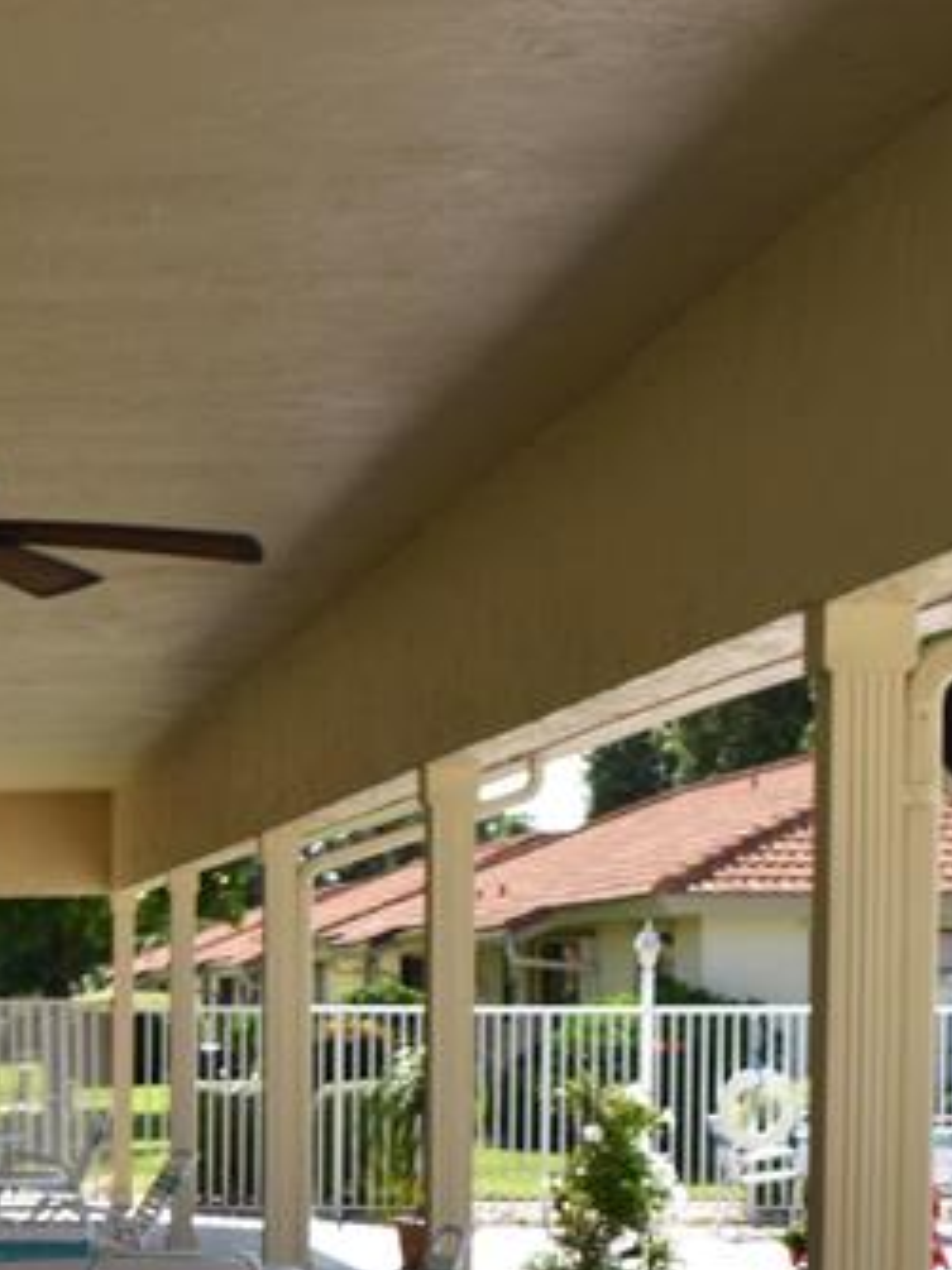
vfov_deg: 19.7
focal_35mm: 97
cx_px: -284
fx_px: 3559
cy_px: 1255
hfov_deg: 14.6
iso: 100
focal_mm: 22
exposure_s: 1/200
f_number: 7.1
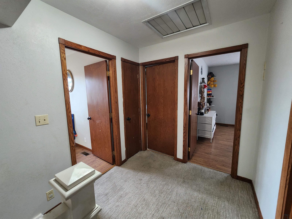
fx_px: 110
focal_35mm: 13
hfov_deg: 106.2
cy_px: 110
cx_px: 146
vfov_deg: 89.9
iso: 640
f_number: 2.2
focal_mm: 2.2
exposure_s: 1/30
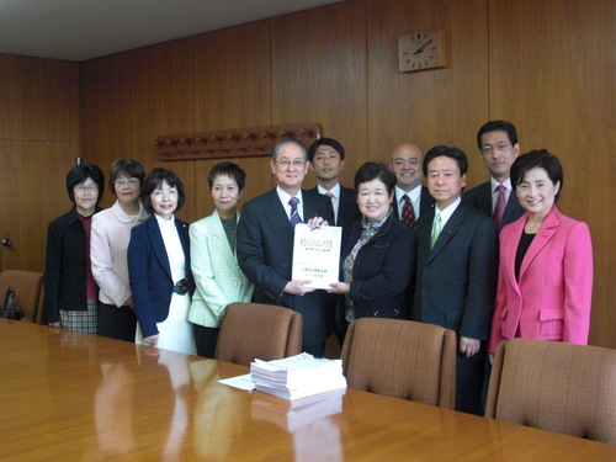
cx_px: 308
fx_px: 765
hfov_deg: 43.9
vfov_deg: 33.6
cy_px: 231
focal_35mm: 43
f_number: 3.1
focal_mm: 7.6
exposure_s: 1/80
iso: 400
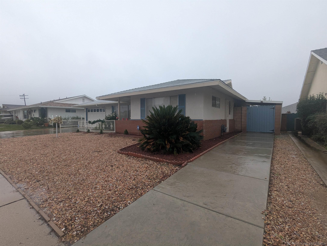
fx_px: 151
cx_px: 164
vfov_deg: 78.2
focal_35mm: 16
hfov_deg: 94.4
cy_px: 123
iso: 51
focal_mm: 2.35
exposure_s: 1/745
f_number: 2.2
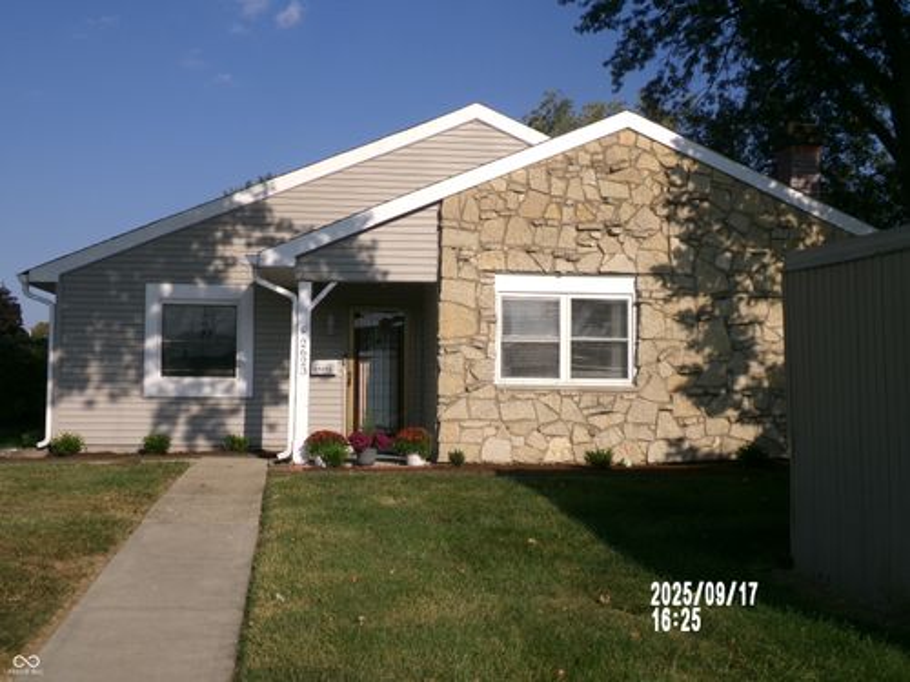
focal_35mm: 37
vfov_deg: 38.7
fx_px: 973
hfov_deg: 50.1
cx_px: 455
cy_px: 341
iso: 100
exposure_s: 1/150
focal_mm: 6.6
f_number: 11.85
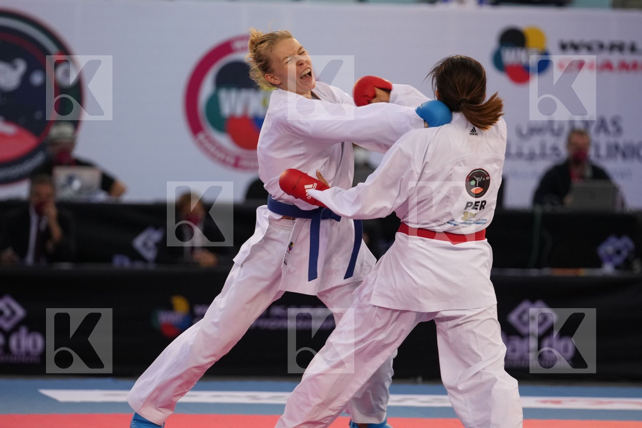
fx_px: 5350
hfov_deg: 6.9
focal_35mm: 300
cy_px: 214
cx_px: 321
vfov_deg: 4.6
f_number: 2.8
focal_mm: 200
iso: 1600
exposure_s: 1/1000
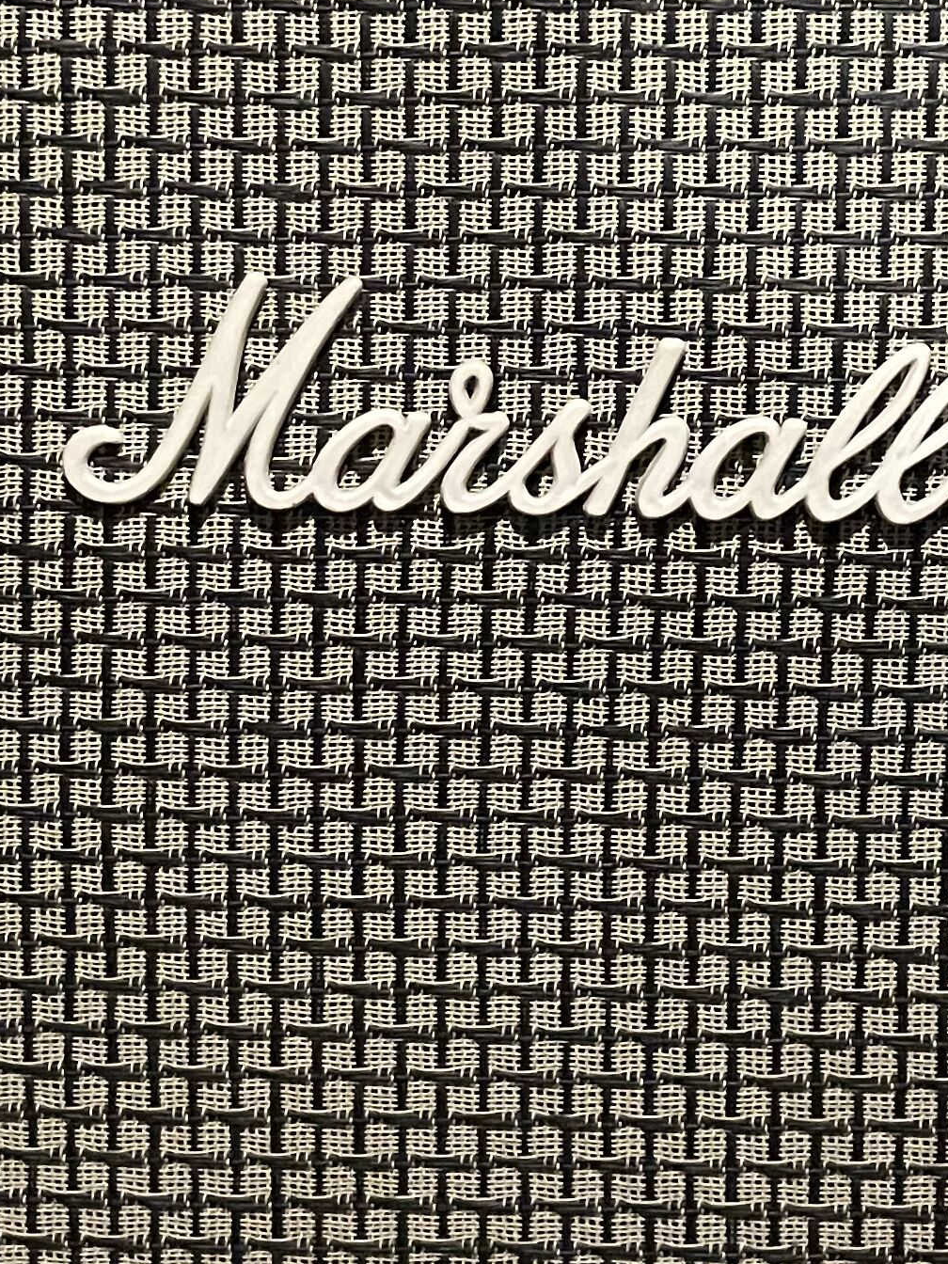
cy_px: 340
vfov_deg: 24.8
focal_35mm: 78
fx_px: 2848
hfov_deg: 18.9
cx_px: 439
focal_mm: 4.2
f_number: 1.6
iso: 800
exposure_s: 1/30
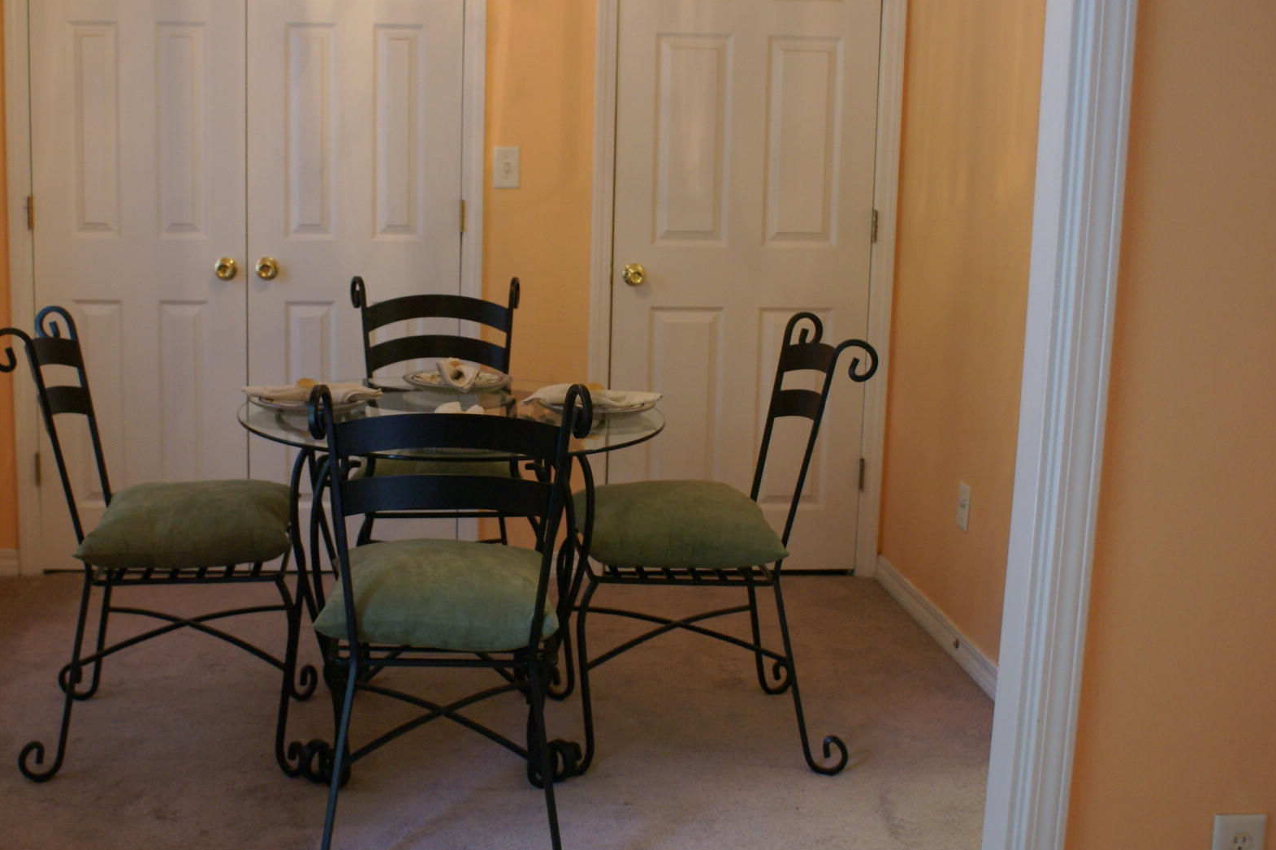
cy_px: 362
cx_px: 514
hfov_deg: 44.3
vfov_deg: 30.5
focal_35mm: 44
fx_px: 1559
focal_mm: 24
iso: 400
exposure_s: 1/30
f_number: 4.5
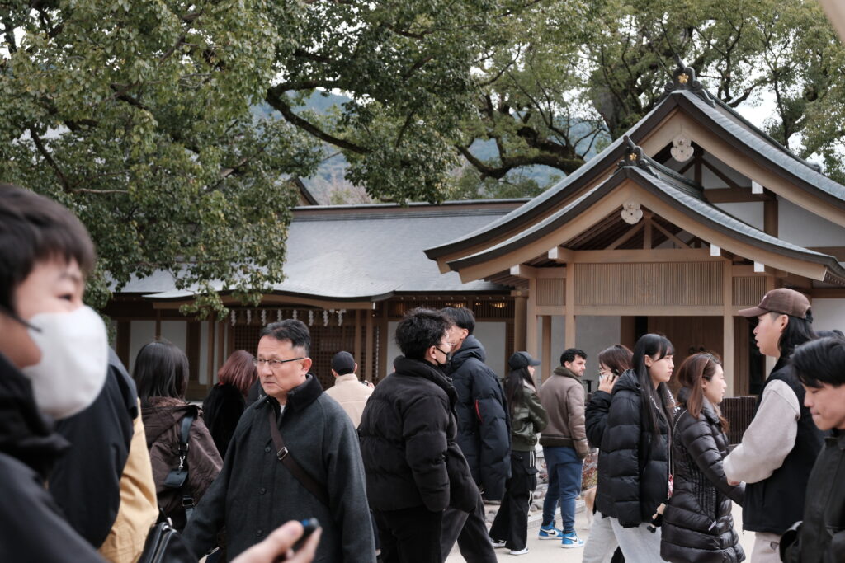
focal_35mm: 58
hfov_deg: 34.5
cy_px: 282
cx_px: 422
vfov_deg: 23.4
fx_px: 1361
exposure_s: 1/220
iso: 800
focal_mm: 38.5
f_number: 4.2
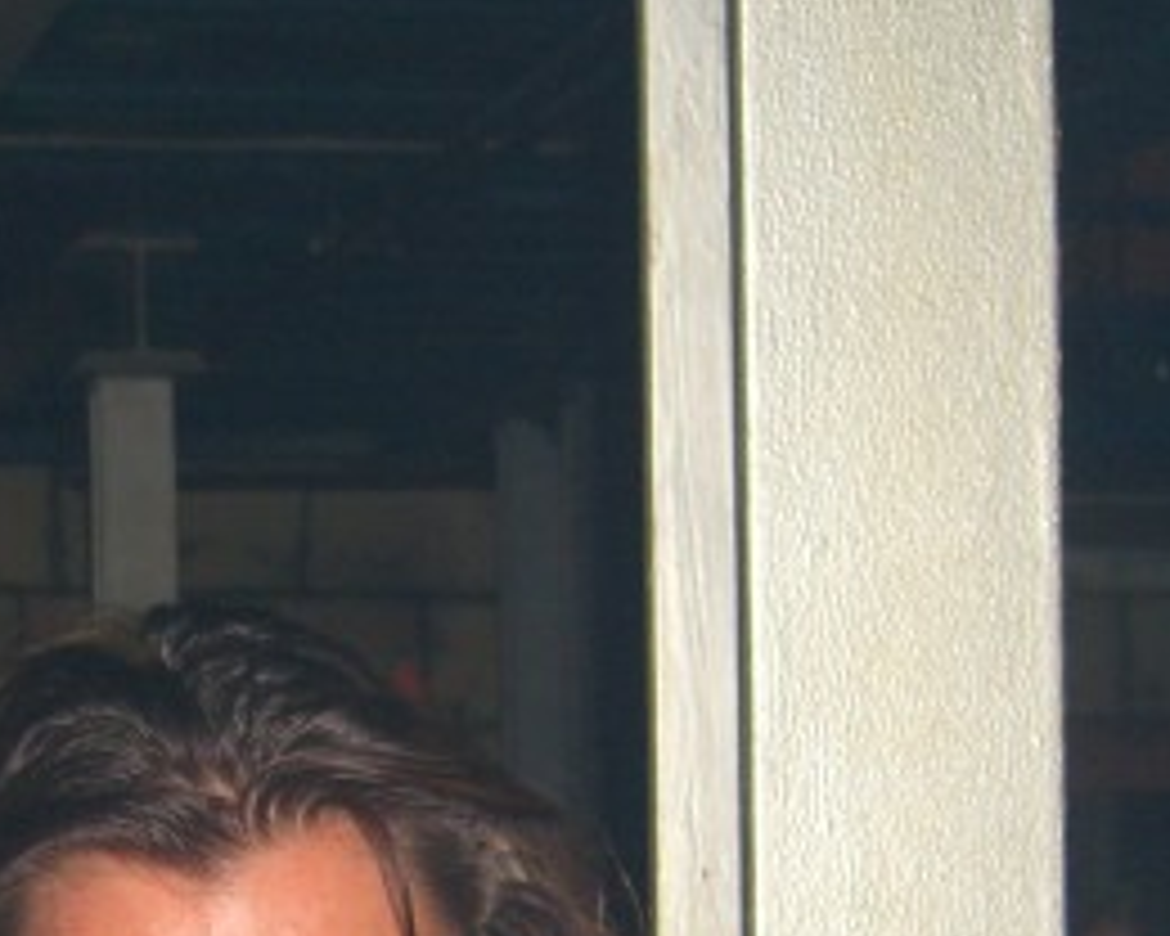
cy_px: 1192
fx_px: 3948
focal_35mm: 114
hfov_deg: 16.8
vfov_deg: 13.1
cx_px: 270
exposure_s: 1/60
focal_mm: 7.9
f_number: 2.8
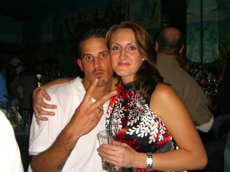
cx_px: 115
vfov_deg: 37.7
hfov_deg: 49.0
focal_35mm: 38
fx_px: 252
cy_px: 86
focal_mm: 7.9
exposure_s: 1/60
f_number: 2.8
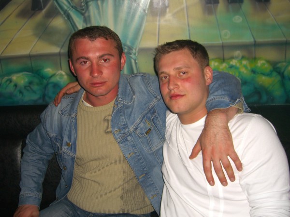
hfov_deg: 49.0
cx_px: 145
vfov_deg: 37.7
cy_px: 108
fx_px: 318
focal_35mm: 38
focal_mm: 7.9
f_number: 2.8
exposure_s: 1/60
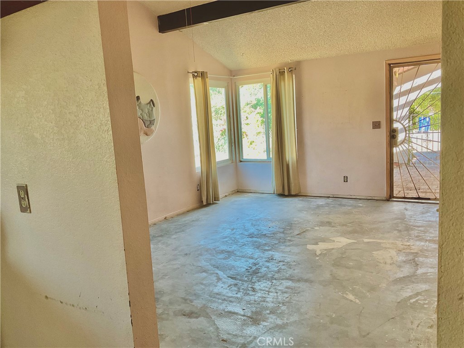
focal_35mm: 29
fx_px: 389
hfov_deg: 61.7
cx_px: 232
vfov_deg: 48.2
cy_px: 174
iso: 64
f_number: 1.8
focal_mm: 3
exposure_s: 1/60
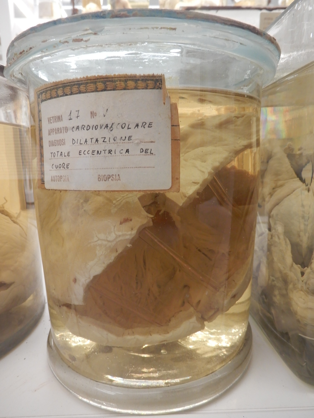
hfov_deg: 56.8
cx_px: 157
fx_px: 290
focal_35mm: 24
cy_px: 209
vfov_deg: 71.6
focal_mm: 4.3
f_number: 3.4
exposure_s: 1/30
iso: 280
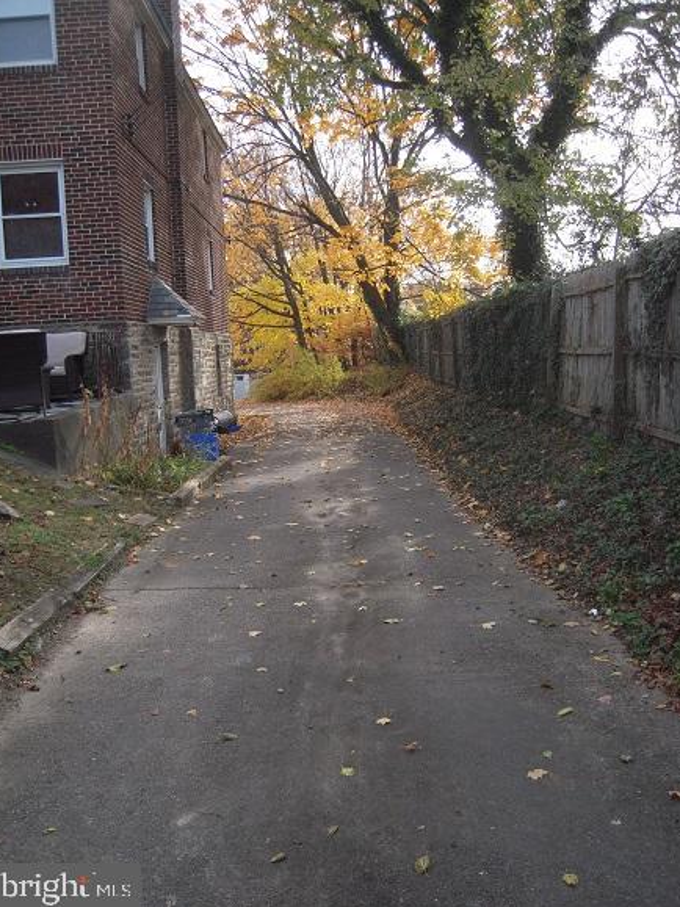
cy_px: 443
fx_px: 760
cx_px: 342
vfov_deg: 61.7
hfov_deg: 48.2
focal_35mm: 29
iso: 100
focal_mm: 5
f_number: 2.7
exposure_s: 1/400
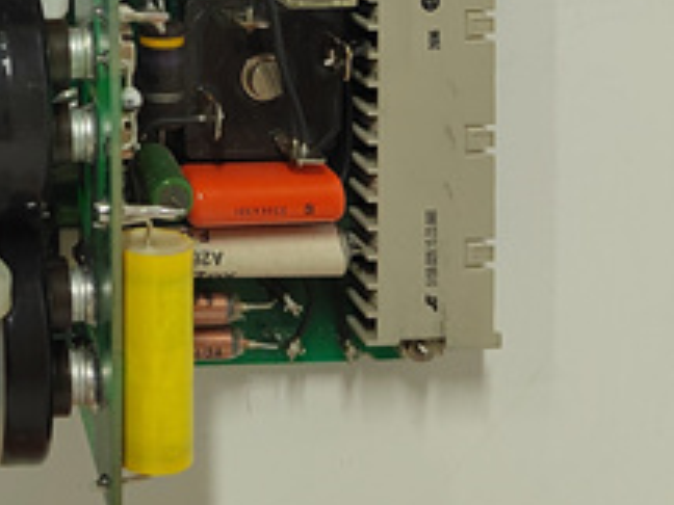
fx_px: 1382
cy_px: -309
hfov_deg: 26.2
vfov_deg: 17.9
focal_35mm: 71
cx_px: 22
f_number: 1.9
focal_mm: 5.52
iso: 2309
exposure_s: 1/100
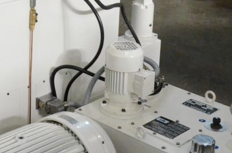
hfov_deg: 19.8
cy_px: -21
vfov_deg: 13.1
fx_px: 656
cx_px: 33
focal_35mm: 102
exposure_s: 1/250
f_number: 8
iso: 6400
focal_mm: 22
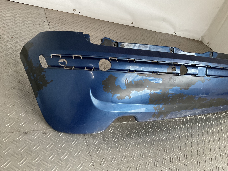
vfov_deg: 48.2
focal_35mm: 29
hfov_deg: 61.7
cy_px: 86
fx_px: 191
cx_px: 114
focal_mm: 3
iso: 160
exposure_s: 1/50
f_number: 1.8
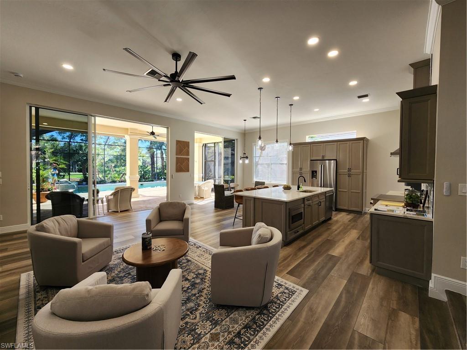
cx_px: 234
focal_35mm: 13
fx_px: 175
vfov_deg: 89.9
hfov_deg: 106.2
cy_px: 175
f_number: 2.2
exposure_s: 1/120
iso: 80
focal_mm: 2.2
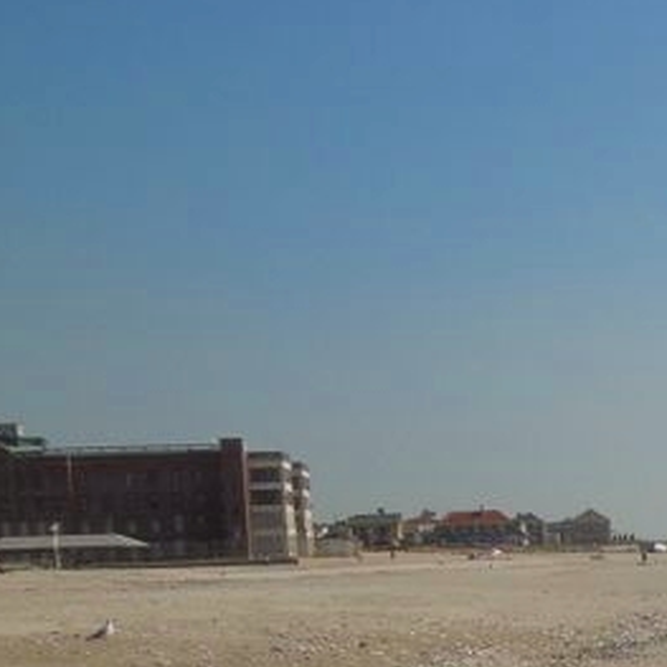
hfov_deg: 18.2
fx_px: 1875
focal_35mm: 86
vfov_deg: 19.4
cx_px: 959
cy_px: 715
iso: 100
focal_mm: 4.5
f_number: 6.6
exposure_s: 1/800
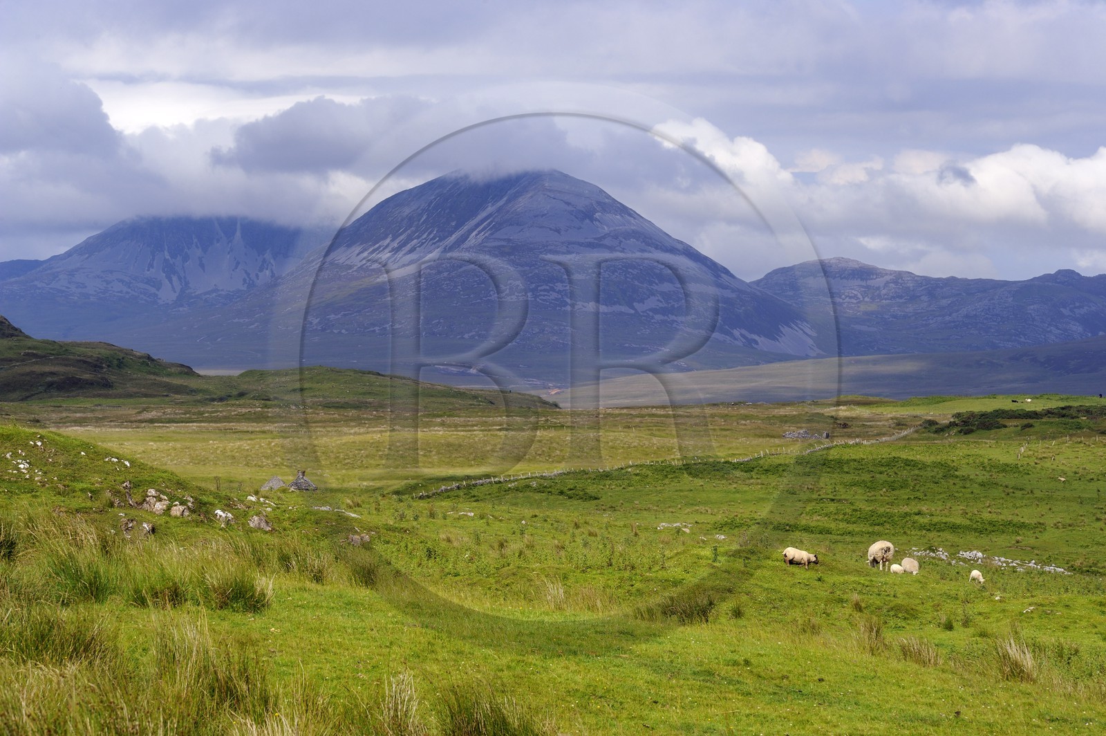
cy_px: 368
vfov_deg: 10.5
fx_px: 3991
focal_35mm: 130
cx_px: 553
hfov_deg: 15.8
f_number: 13
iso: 400
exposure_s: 1/320
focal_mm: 130
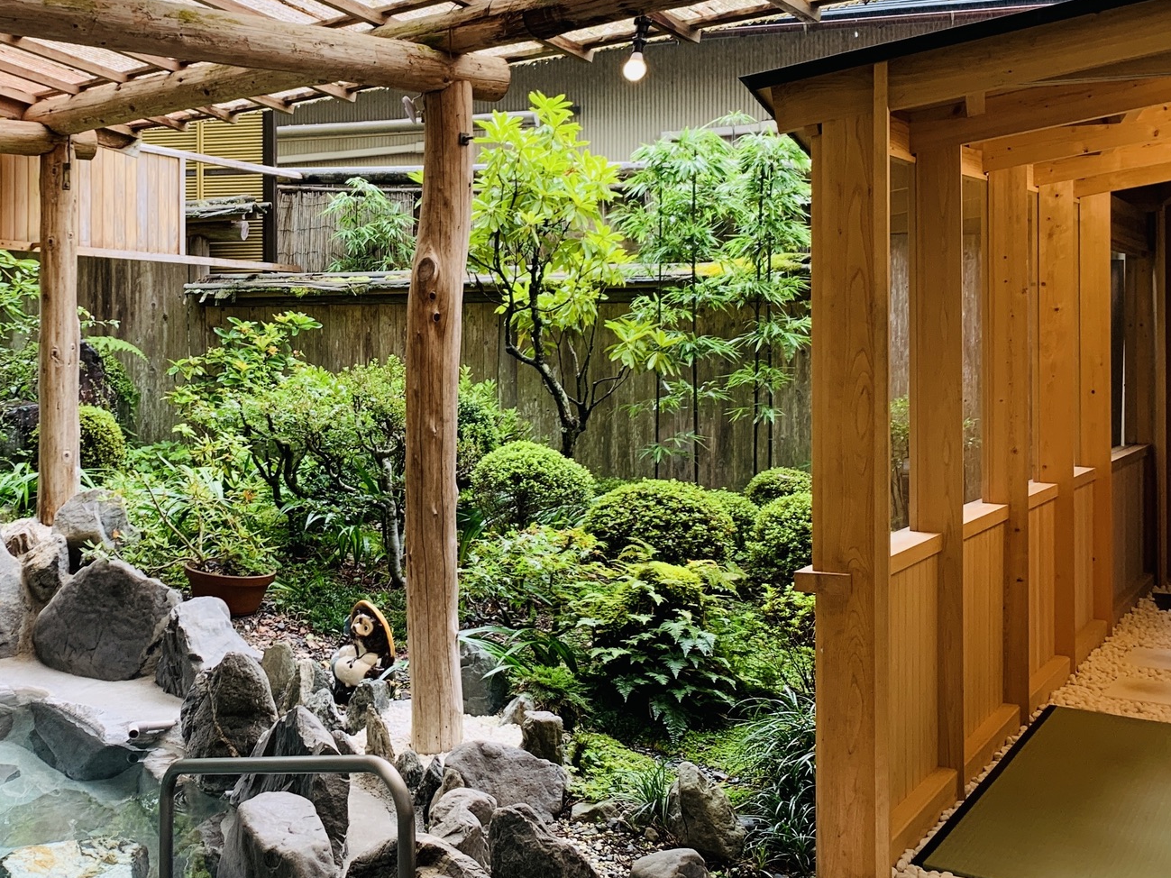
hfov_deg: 44.0
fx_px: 1387
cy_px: 355
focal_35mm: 41
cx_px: 267
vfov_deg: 35.0
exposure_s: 1/122
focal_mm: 4.25
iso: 40
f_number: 1.8
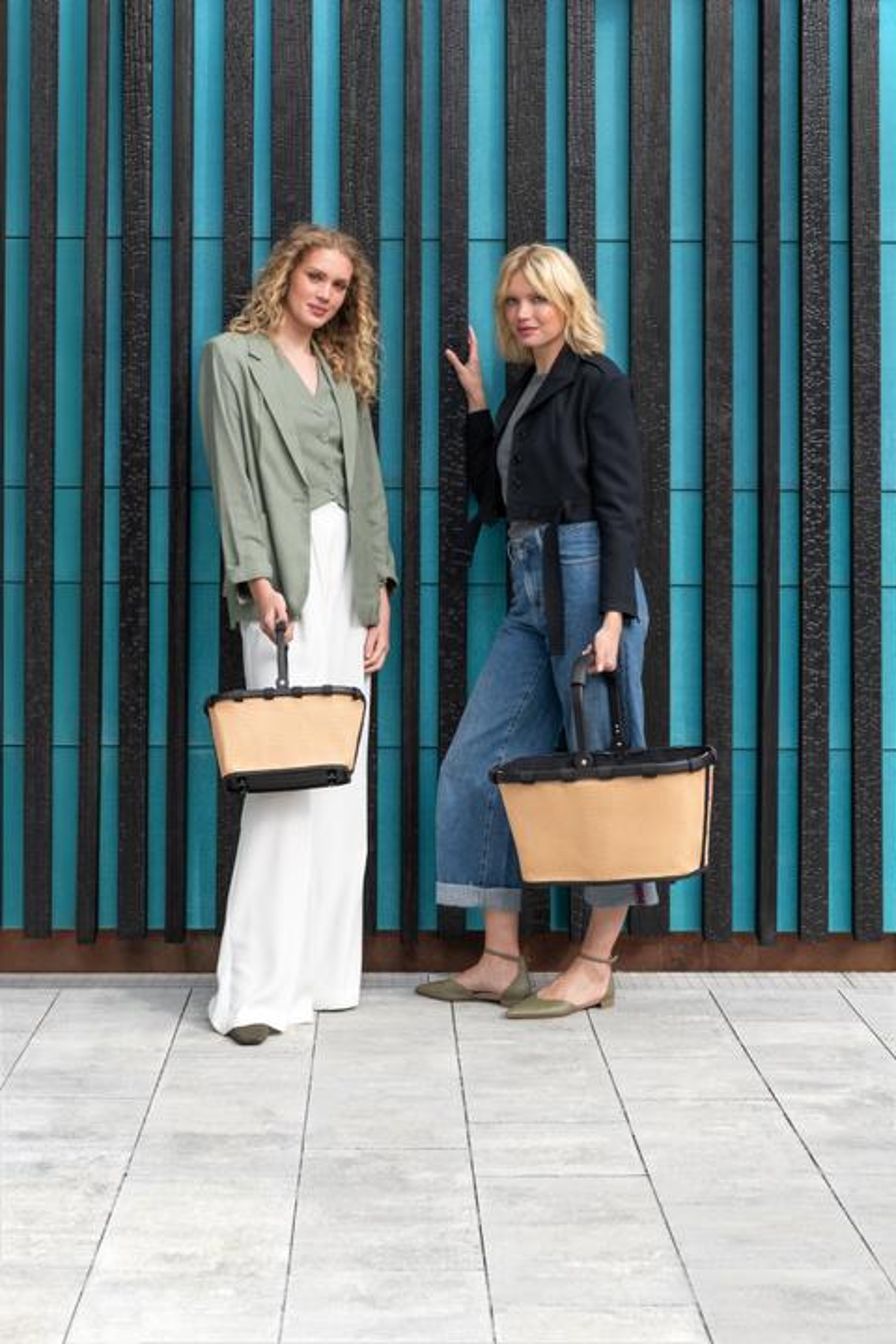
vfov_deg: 34.5
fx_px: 2165
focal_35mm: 58
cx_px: 448
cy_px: 672
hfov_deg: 23.4
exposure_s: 1/500
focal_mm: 58
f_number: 7.1
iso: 250
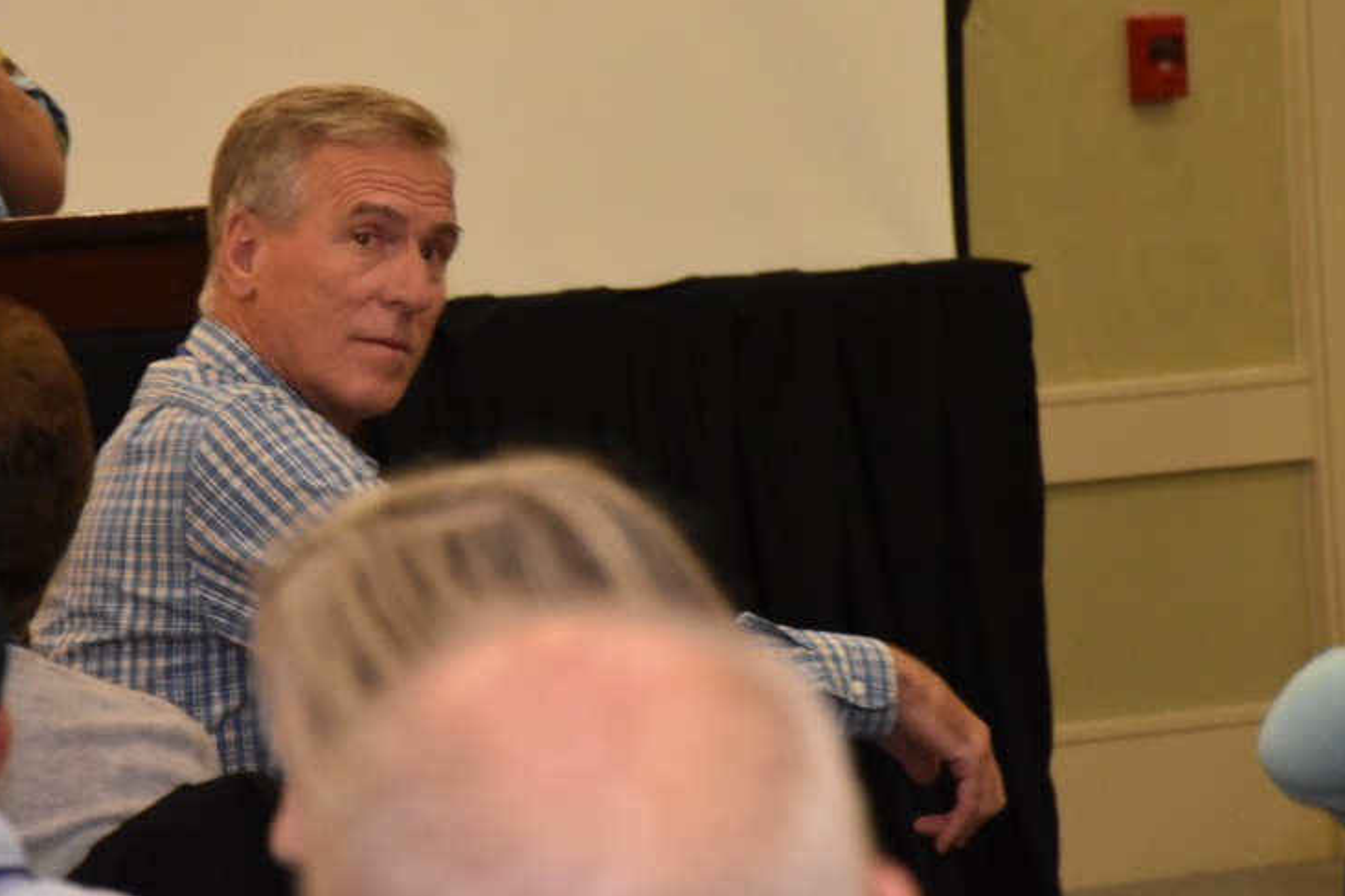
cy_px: 220
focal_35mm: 248
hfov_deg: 8.3
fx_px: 9257
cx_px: 391
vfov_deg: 5.5
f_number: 5.6
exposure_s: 1/60
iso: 2200
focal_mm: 105
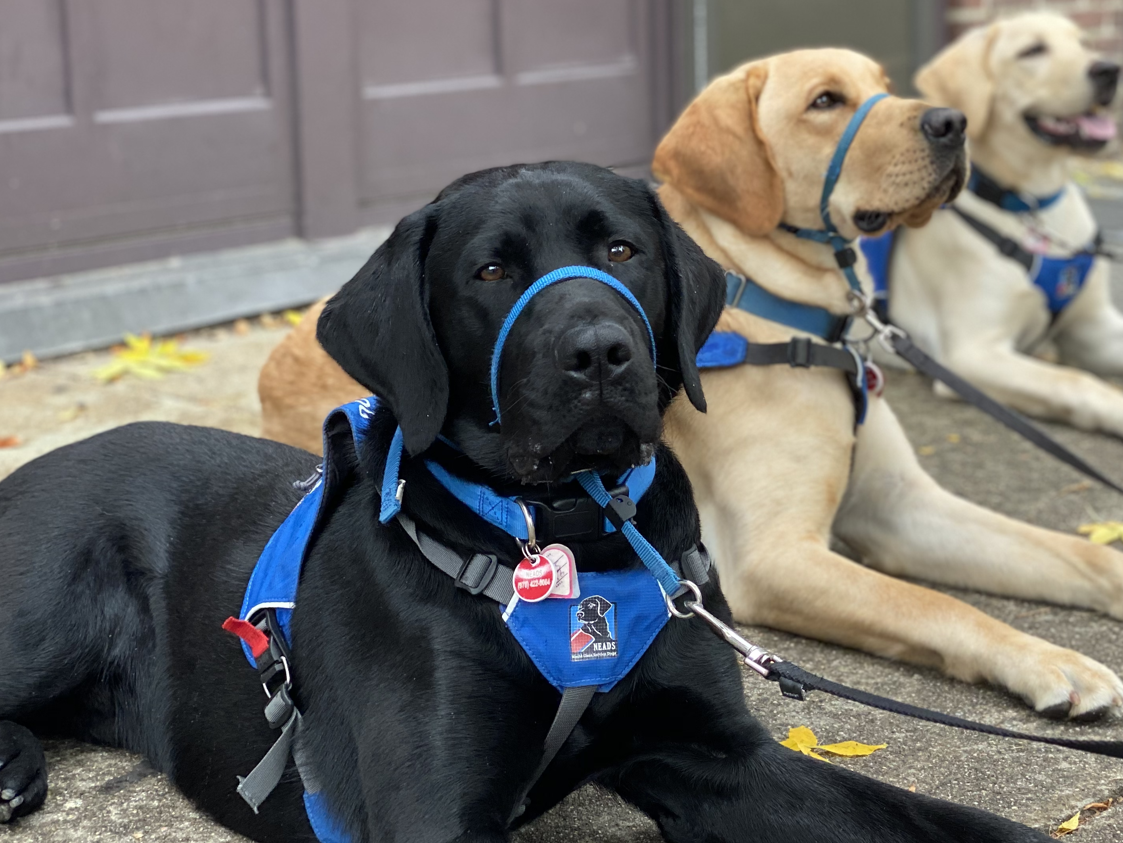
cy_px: 301
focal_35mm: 74
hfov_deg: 26.1
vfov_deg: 19.9
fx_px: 2401
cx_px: 771
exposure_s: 1/122
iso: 50
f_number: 2
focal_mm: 6
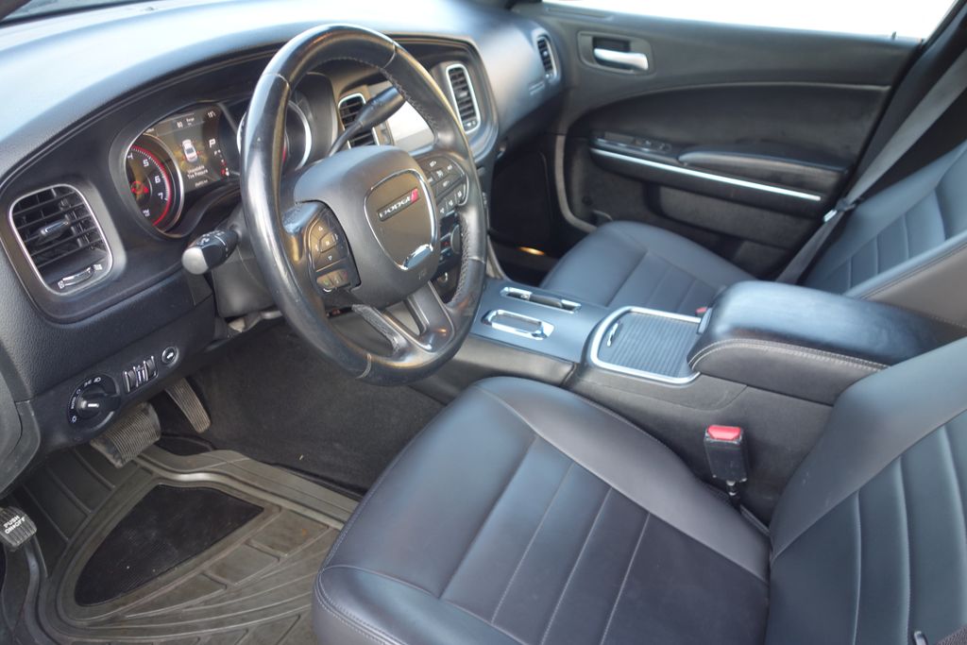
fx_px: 752
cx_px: 484
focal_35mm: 28
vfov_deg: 46.4
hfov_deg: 65.5
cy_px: 322
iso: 125
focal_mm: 10.4
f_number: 2.5
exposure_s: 1/25
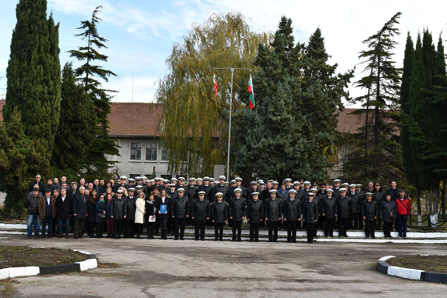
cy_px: 149
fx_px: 497
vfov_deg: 33.4
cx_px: 224
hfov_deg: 48.5
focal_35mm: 40
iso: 400
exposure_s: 1/250
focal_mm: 27
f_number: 8
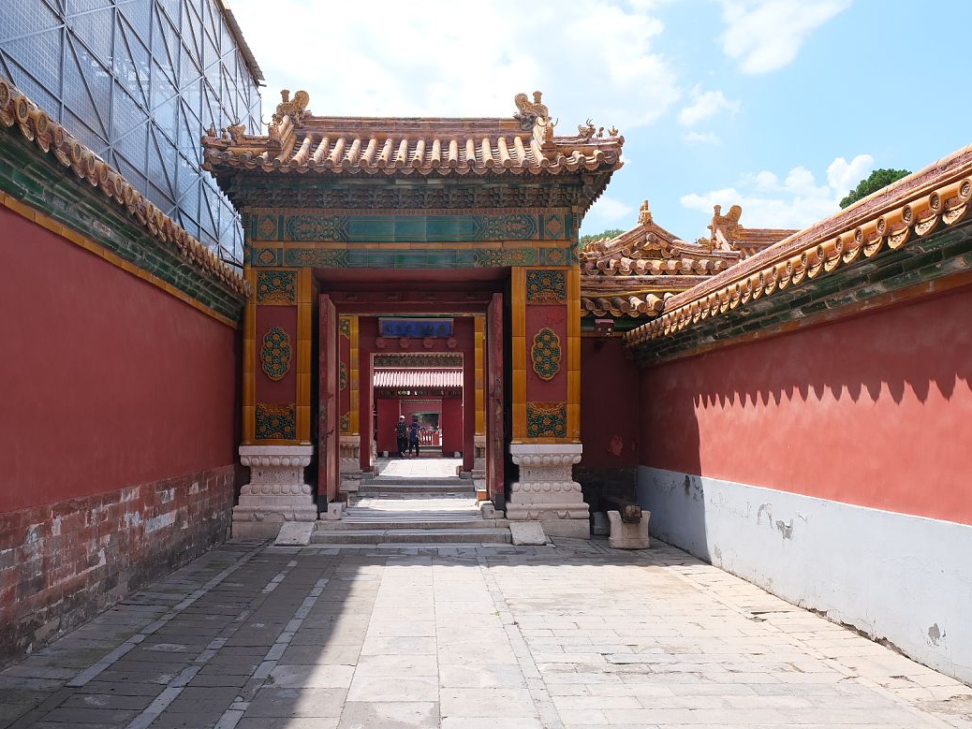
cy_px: 361
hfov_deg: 59.9
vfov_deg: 46.8
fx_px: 843
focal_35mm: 30
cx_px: 444
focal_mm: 18
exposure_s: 1/350
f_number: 6.4
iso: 320
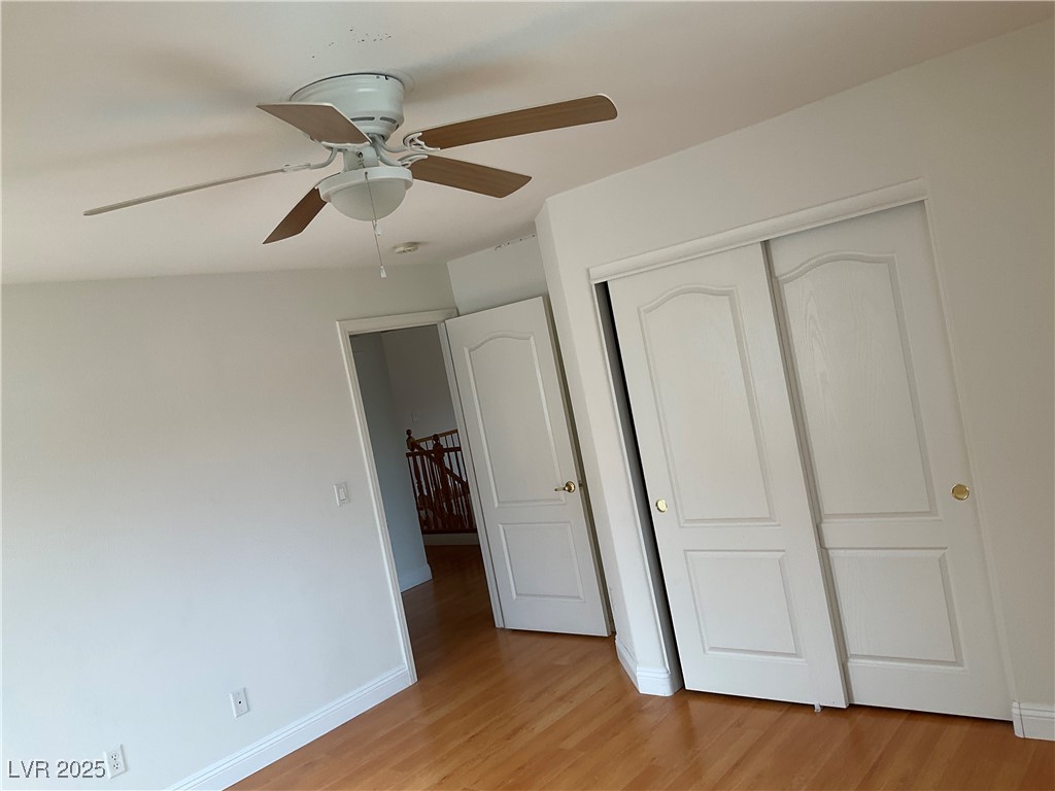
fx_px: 884
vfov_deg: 48.2
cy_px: 396
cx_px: 528
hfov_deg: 61.7
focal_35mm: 29
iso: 40
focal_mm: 3
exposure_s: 1/122
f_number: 1.8
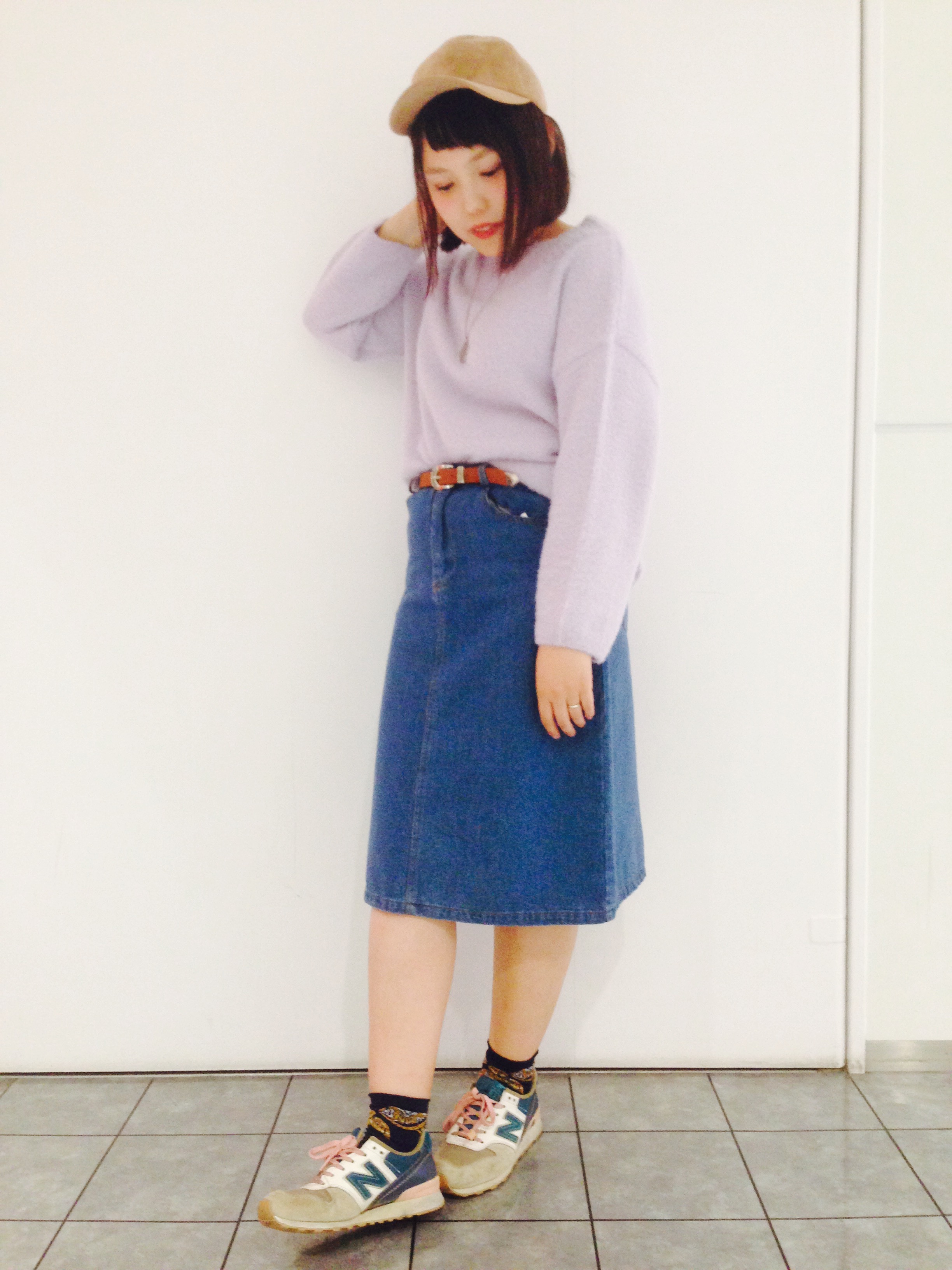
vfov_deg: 55.4
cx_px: 476
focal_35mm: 33
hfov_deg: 42.9
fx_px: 1210
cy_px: 635
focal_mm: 4.12
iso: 160
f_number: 2.4
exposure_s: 1/20
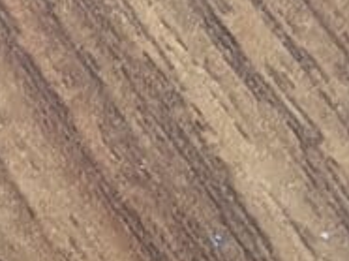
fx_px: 1692
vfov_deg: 8.7
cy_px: 345
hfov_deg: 9.1
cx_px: -743
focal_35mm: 168
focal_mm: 5.96
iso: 640
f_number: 1.6
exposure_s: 1/36
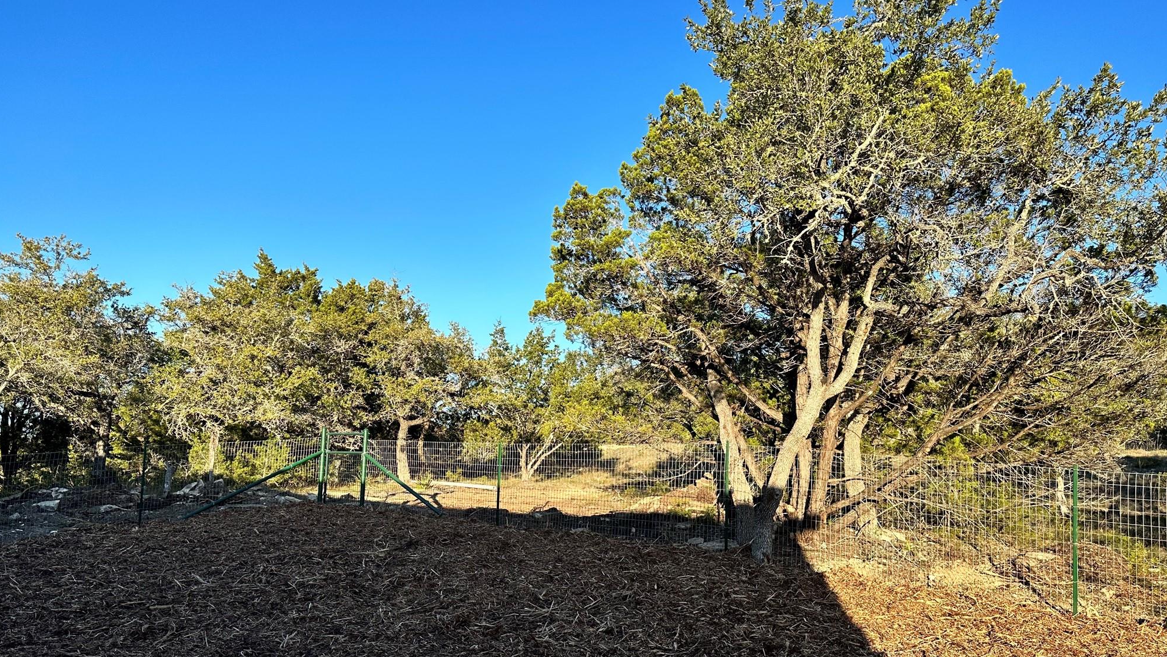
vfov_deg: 42.7
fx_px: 836
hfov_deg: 69.9
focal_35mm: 27
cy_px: 396
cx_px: 591
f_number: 1.78
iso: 80
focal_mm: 6.86
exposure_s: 1/1949
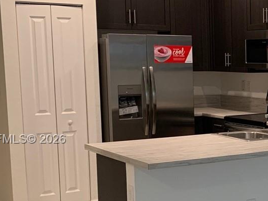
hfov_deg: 23.2
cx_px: 311
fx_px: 604
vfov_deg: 18.8
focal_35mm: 78
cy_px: 140
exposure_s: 1/60
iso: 100
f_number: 1.8
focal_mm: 4.25
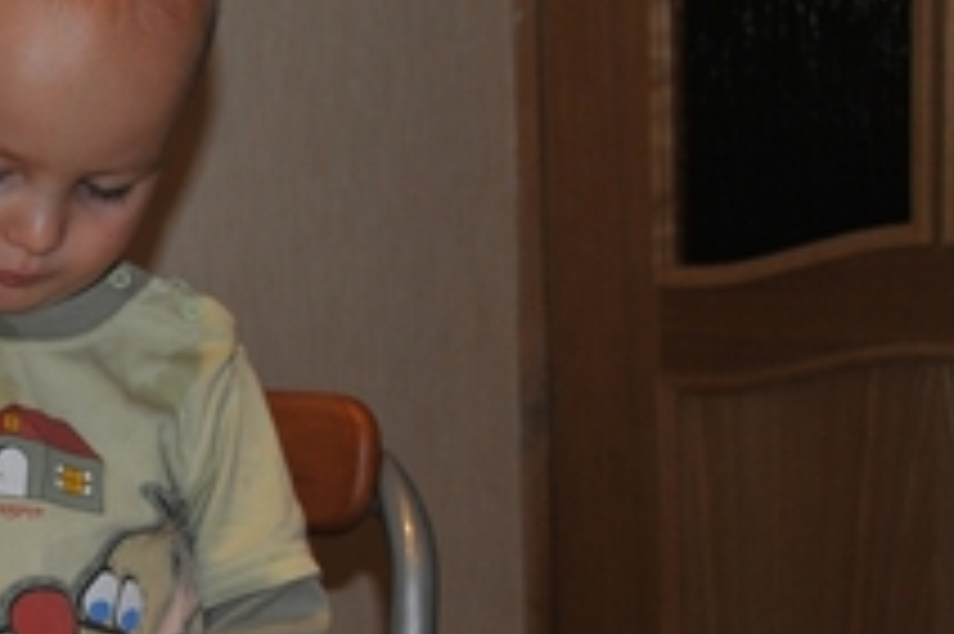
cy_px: 348
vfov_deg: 15.8
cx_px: 32
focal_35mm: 86
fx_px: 2279
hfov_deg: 22.8
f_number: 4.5
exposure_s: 1/60
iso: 500
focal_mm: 27
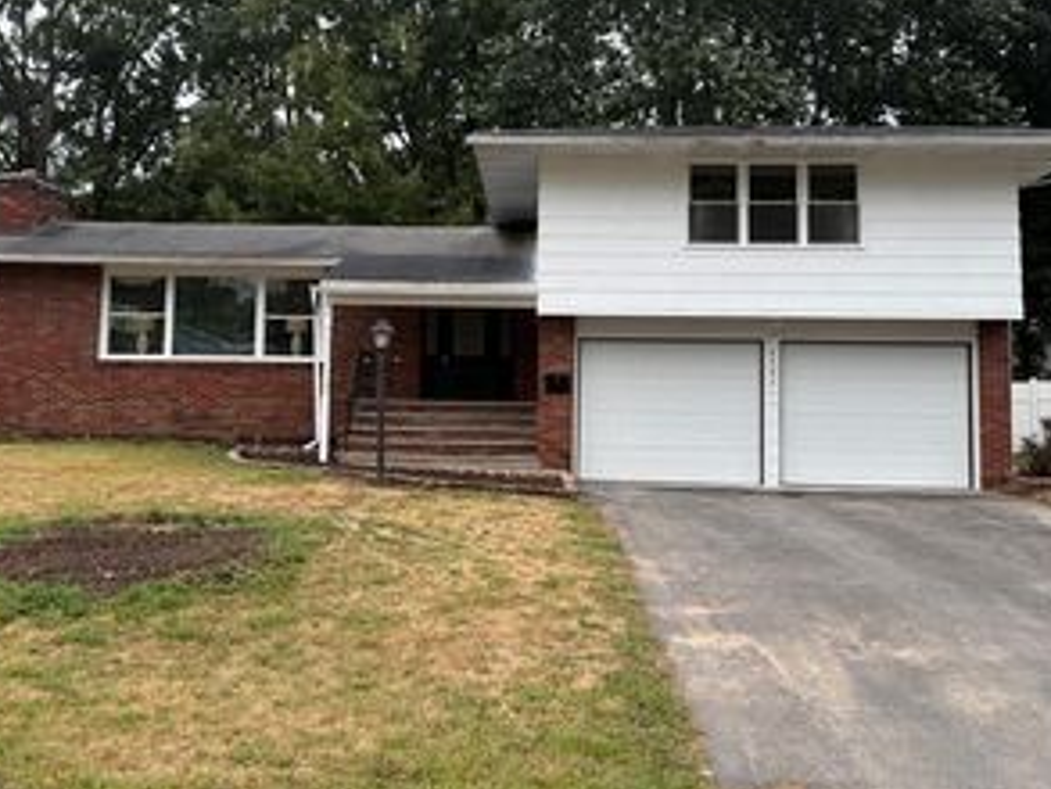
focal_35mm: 41
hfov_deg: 45.7
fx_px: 1245
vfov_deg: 34.9
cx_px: 499
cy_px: 282
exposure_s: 1/671
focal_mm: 6.76
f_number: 1.78
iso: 100
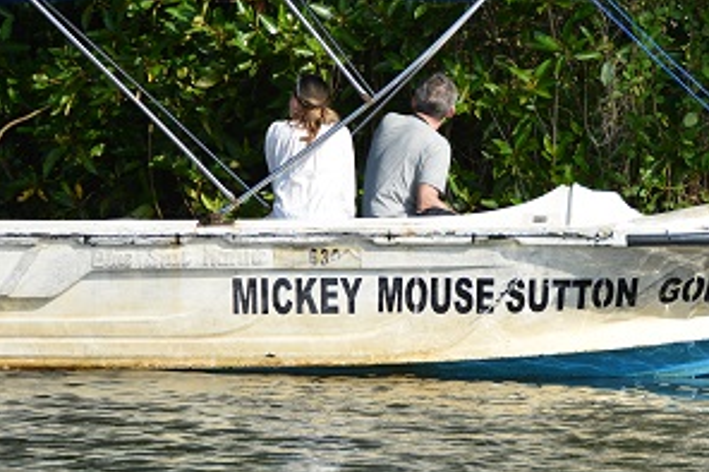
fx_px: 3737
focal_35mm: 190
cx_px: 517
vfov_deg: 7.2
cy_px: 214
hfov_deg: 10.8
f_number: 6.3
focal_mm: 75
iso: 400
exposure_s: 1/1600
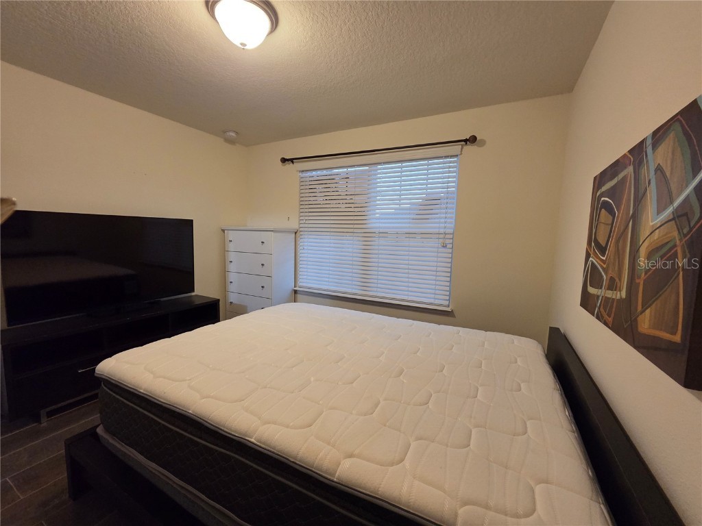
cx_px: 351
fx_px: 264
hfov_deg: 106.2
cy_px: 263
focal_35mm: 13
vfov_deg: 89.9
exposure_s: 1/60
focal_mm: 2.2
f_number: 2.2
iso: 400
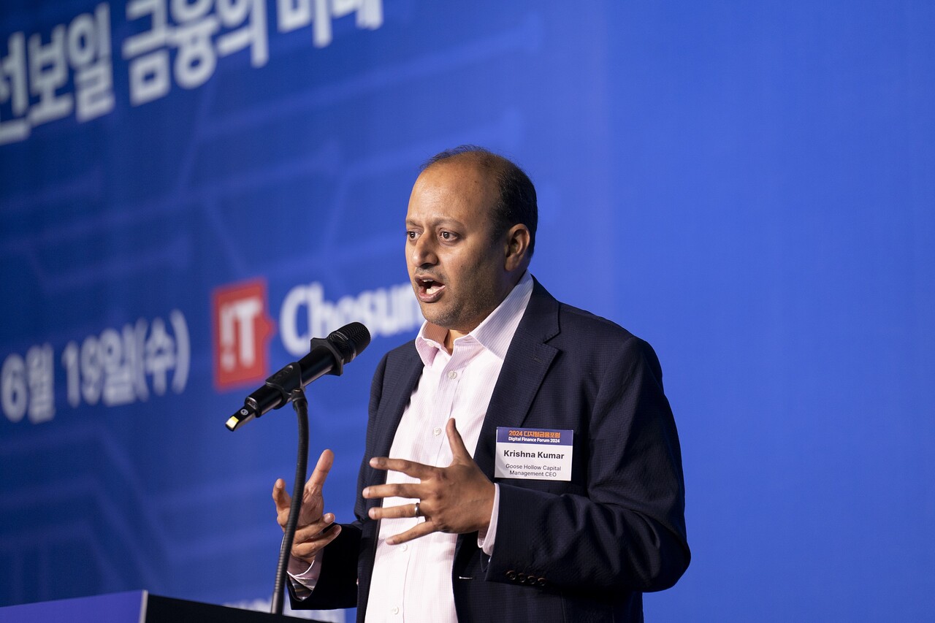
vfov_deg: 6.9
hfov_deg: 10.3
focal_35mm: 200
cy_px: 312
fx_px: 5193
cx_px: 468
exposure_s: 1/125
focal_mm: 200
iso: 800
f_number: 2.8
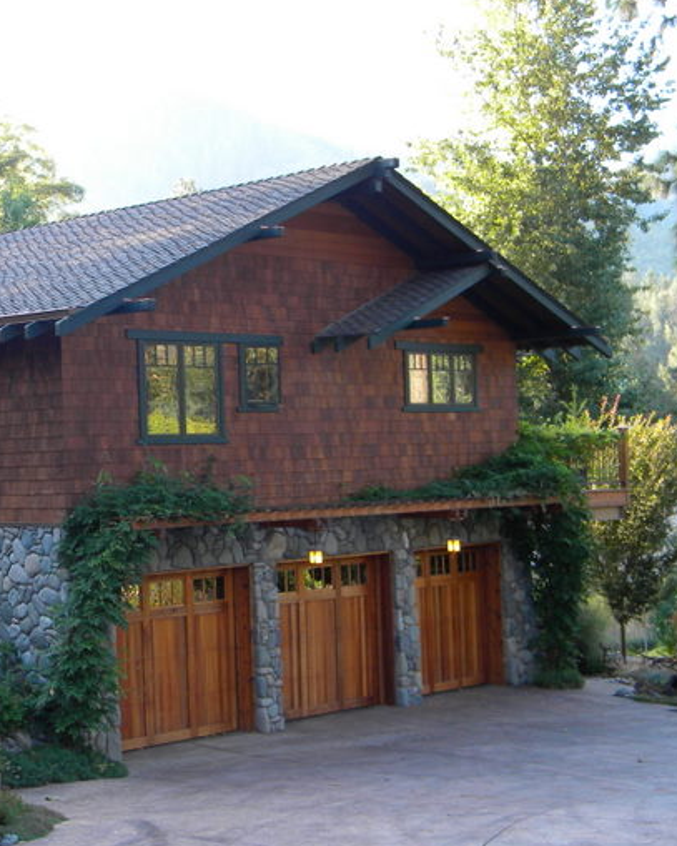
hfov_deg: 23.6
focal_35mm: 63
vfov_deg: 30.0
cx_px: 75
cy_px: 423
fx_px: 1576
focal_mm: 7.3
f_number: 3.8
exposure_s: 1/36
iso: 80
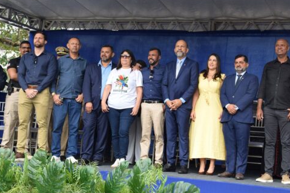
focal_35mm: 65
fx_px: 524
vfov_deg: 20.9
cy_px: 73
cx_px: 198
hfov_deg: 30.7
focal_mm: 28
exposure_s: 1/200
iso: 400
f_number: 7.1
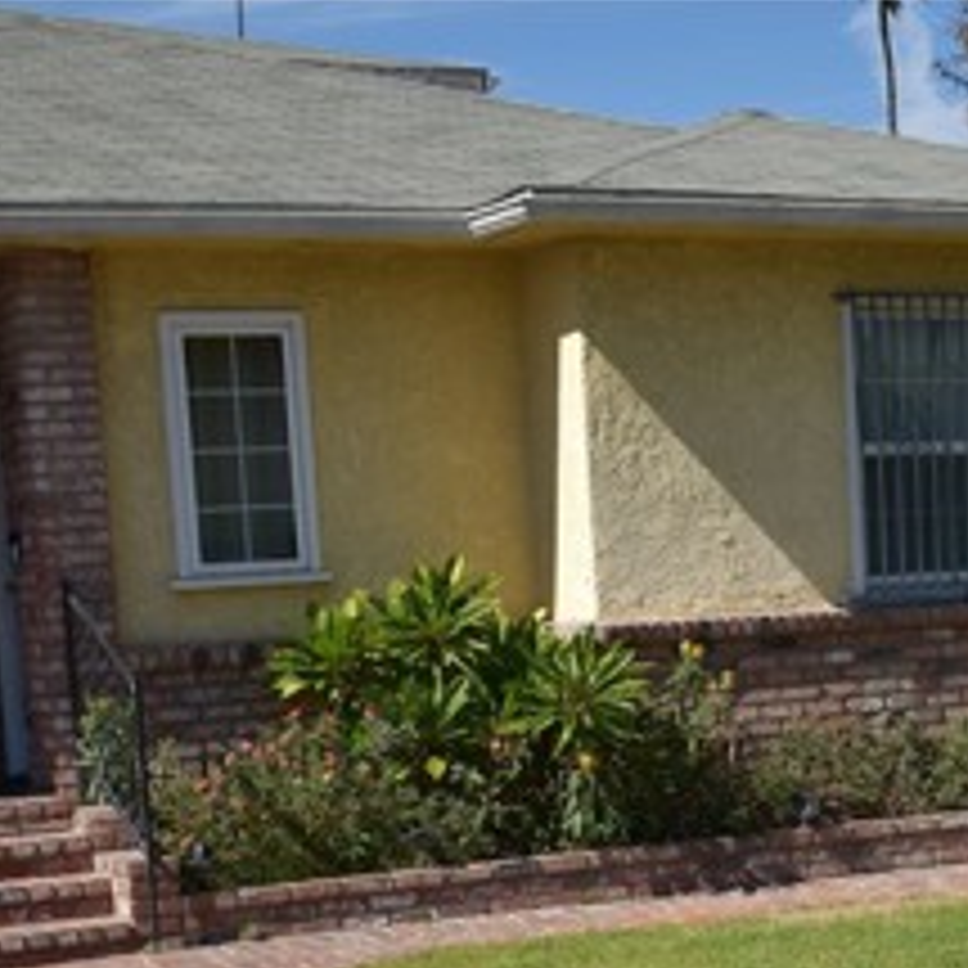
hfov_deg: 22.5
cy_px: 957
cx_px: 756
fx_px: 2404
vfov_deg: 22.0
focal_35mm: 76
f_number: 3.5
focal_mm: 20
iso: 100
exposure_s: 1/1250
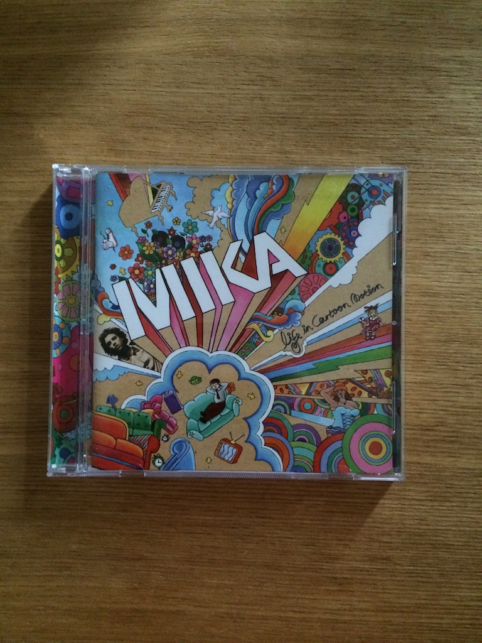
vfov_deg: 60.0
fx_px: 557
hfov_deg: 46.8
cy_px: 322
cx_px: 241
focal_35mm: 30
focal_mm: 4.12
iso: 400
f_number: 2.2
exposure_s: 1/15
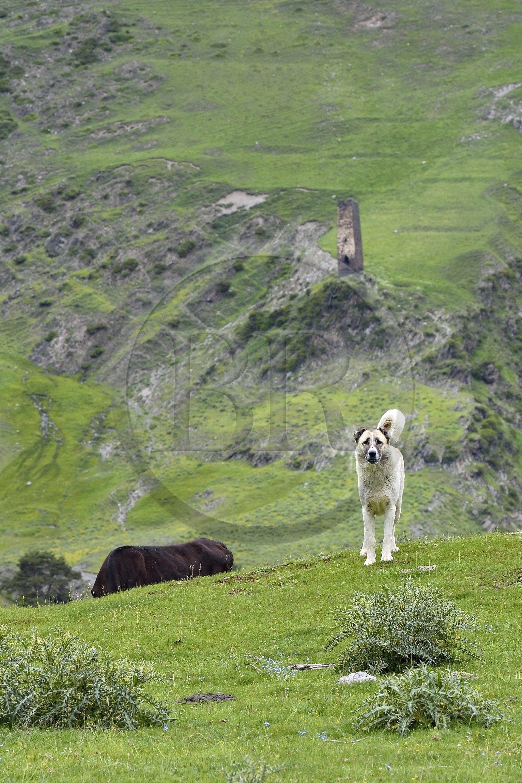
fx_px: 2653
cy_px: 392
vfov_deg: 16.8
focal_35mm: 122
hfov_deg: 11.2
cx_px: 261
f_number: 9
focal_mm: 122
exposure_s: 1/250
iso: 400
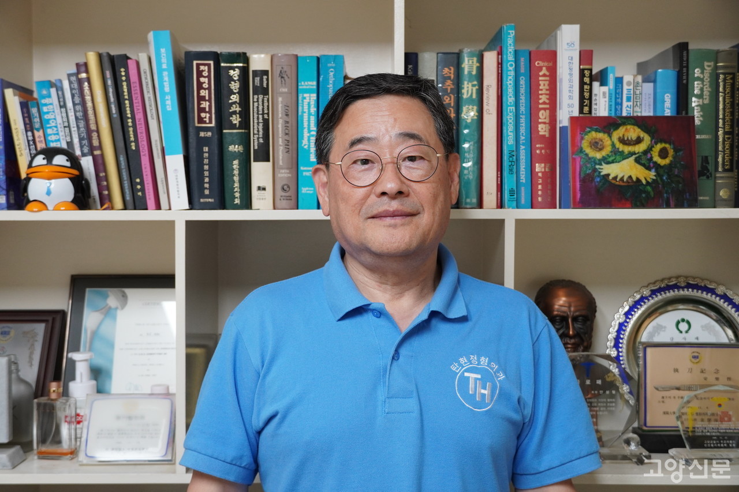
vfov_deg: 29.9
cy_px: 246
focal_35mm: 45
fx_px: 924
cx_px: 370
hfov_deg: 43.6
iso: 800
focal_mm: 30
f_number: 4.5
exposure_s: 1/50
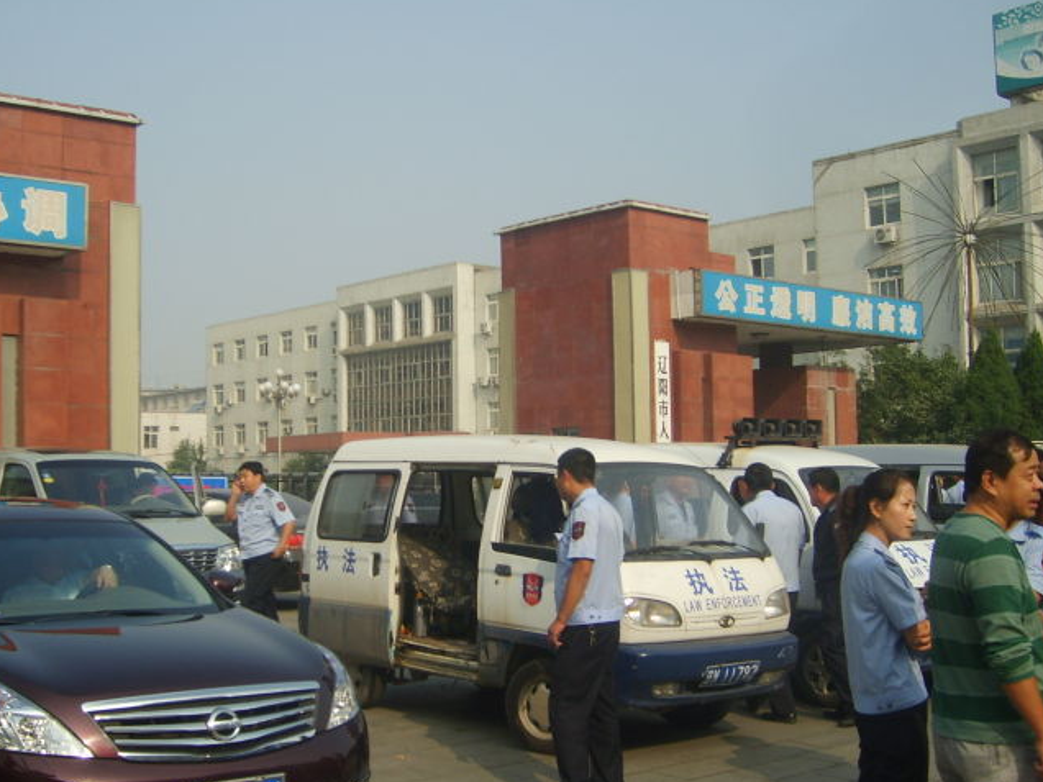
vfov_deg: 32.9
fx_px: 1326
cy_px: 416
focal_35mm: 44
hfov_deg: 42.8
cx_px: 428
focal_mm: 5.8
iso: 50
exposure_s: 1/180
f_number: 7.1
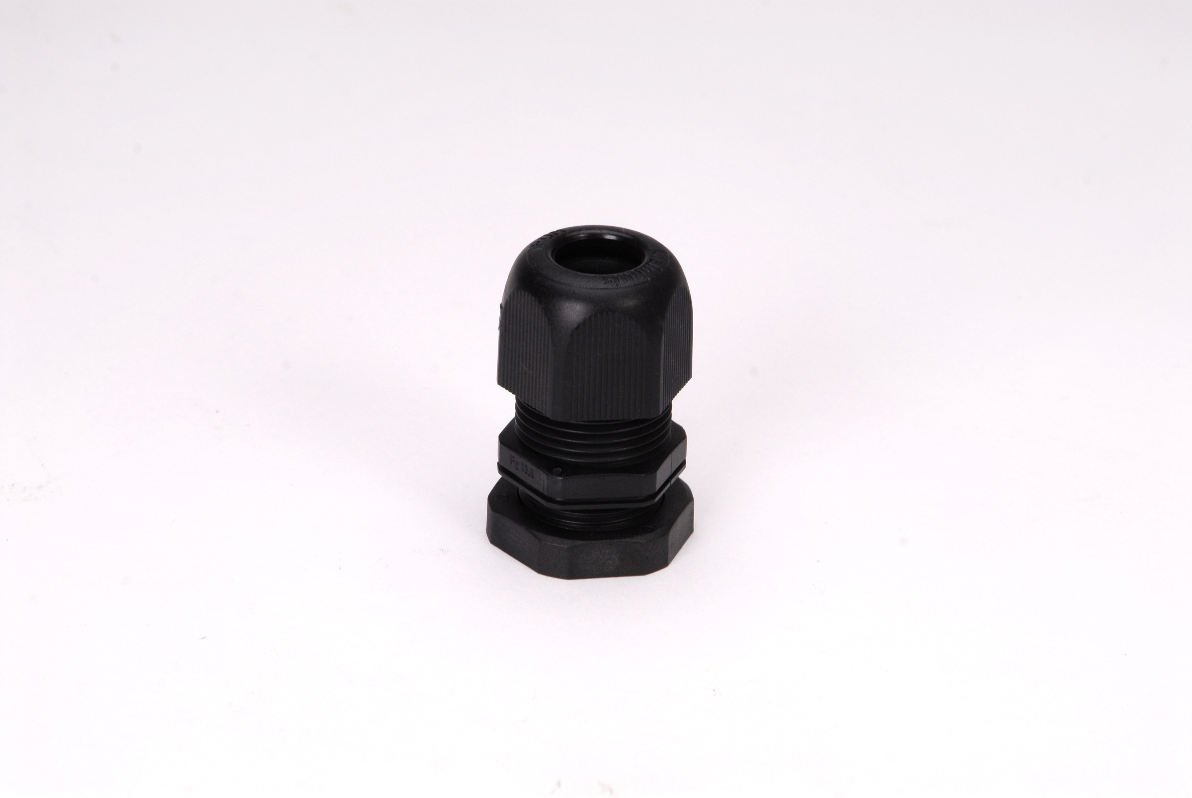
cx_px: 596
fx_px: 5967
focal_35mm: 180
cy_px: 399
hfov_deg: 11.4
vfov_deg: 7.7
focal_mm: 120
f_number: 14
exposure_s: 1/125
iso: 200
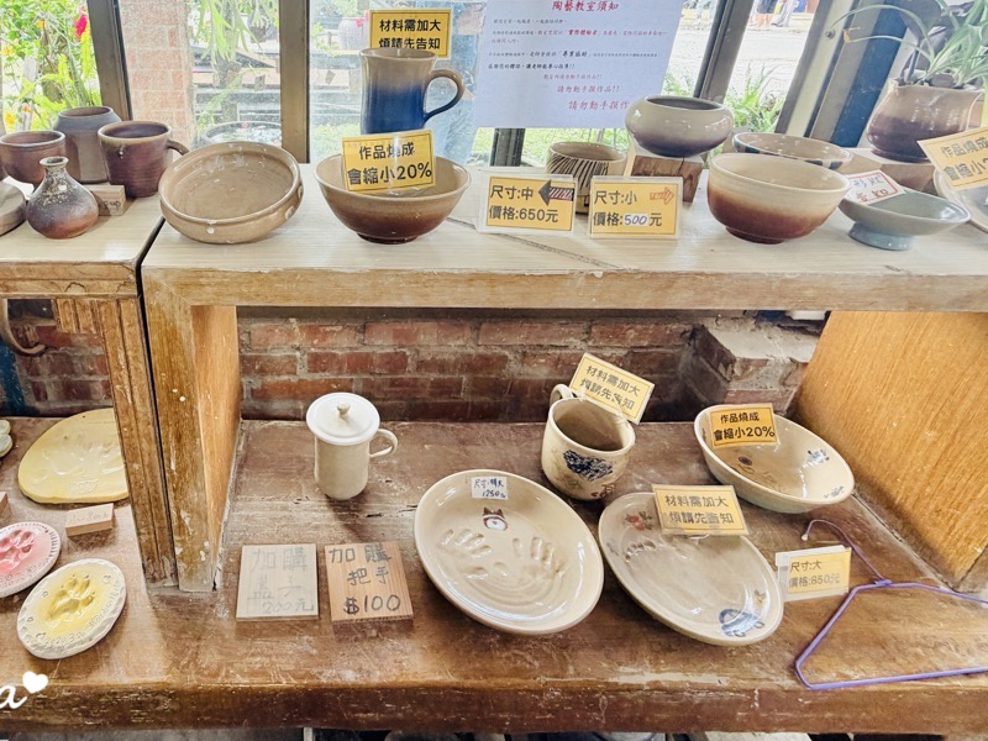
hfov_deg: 76.4
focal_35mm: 21
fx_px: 599
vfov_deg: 61.6
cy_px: 237
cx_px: 327
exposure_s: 1/120
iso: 125
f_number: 2.2
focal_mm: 2.22
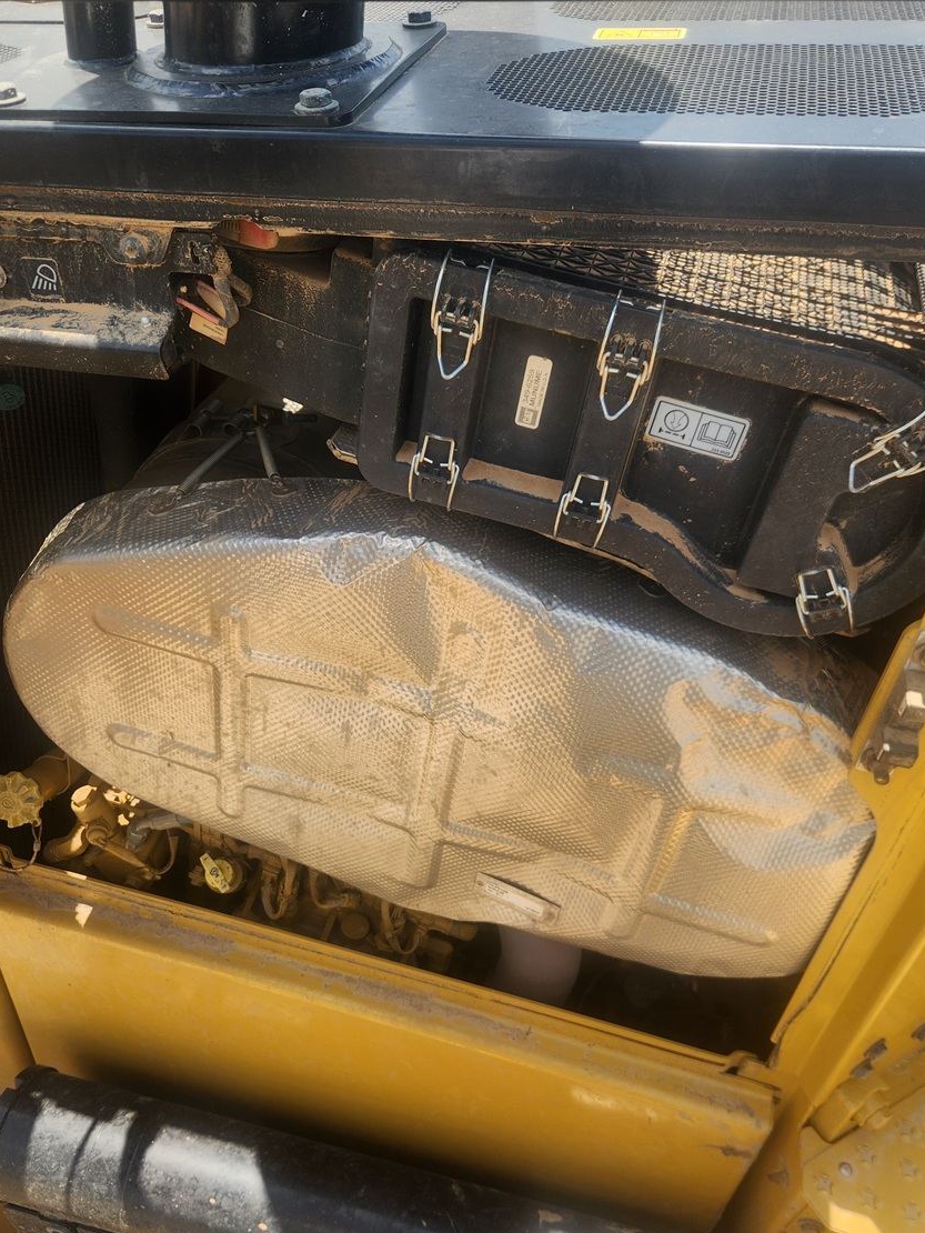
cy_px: 653
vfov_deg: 61.6
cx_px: 420
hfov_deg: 48.2
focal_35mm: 29
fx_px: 1033
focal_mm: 5.4
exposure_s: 1/692
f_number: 1.8
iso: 20
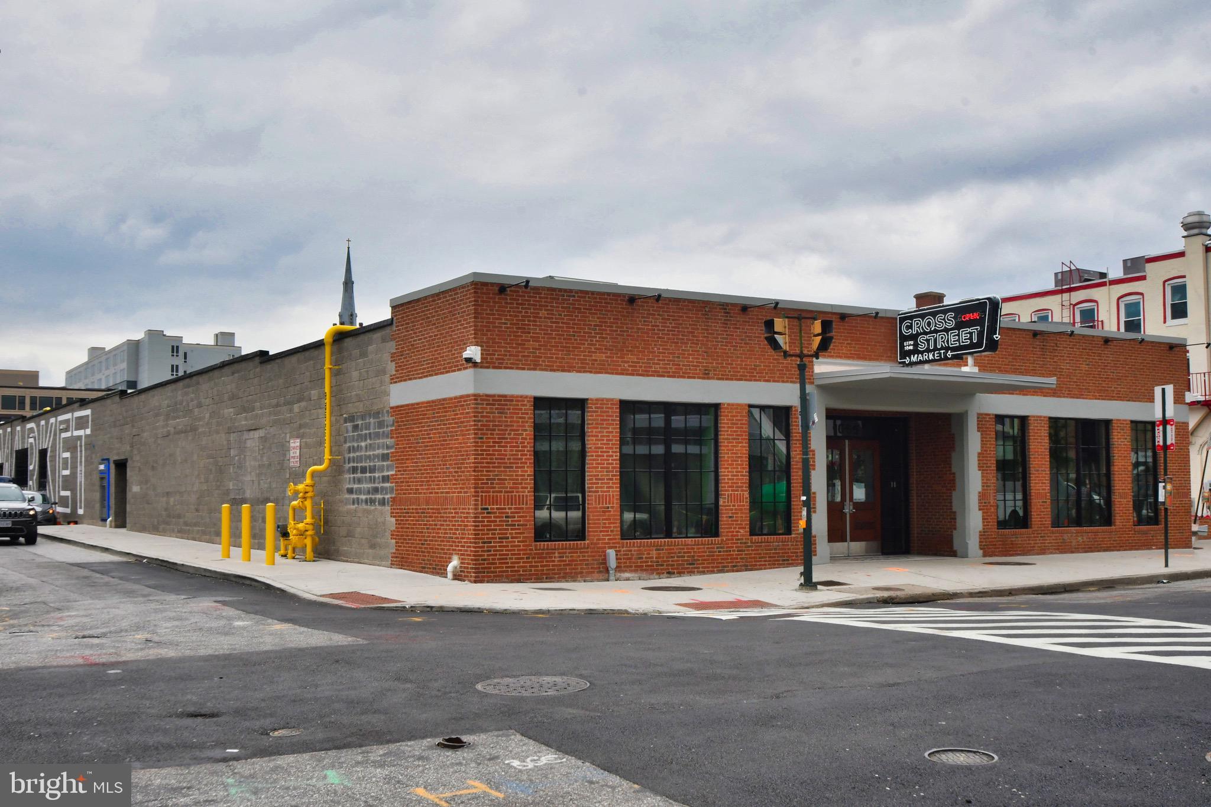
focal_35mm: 36
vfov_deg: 36.9
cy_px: 404
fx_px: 1211
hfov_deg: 53.1
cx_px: 606
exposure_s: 1/250
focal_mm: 24
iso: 500
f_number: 14
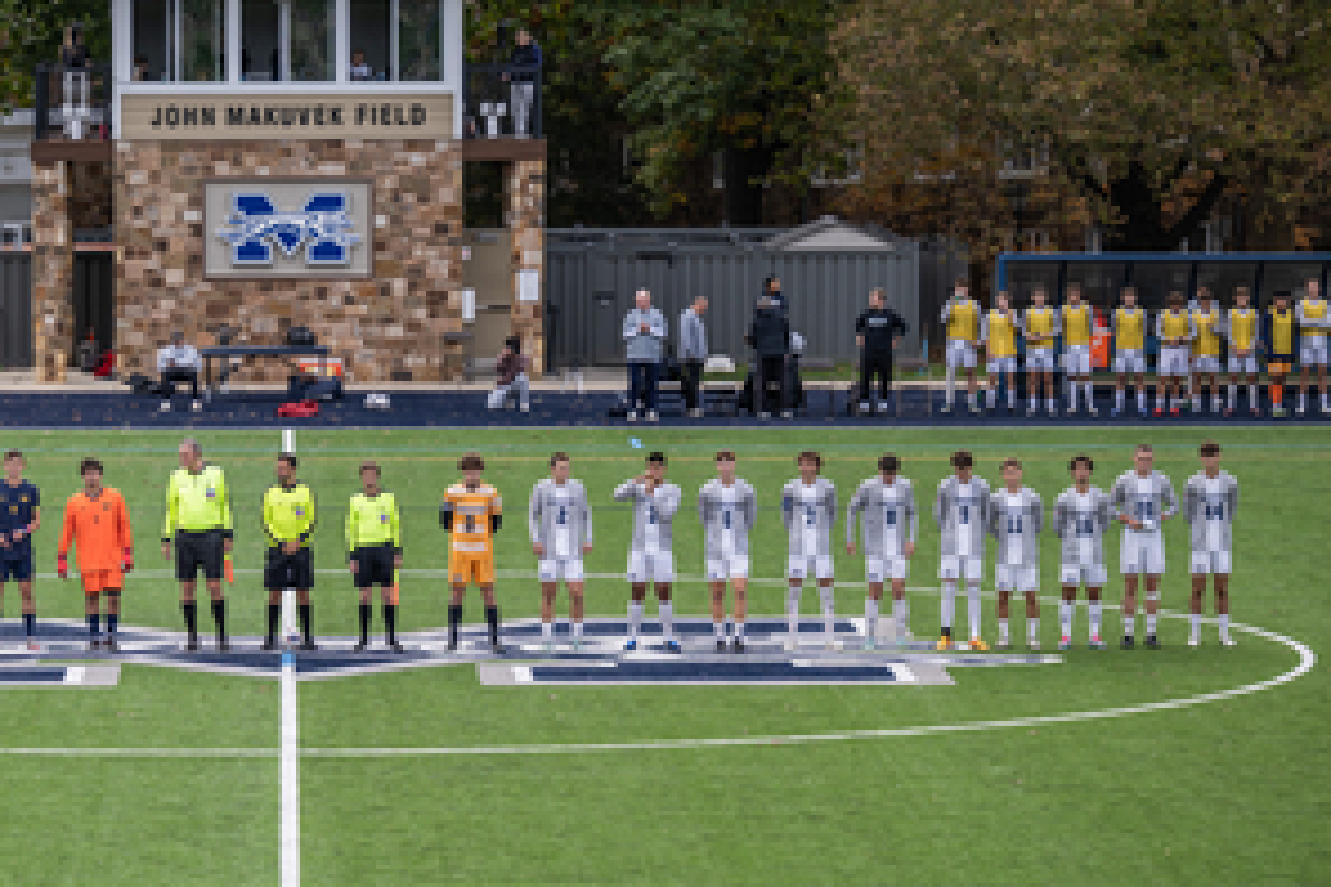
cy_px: 412
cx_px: 278
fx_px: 7468
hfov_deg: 10.2
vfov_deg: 6.8
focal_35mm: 202
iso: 250
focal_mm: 125
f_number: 2.8
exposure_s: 1/1000
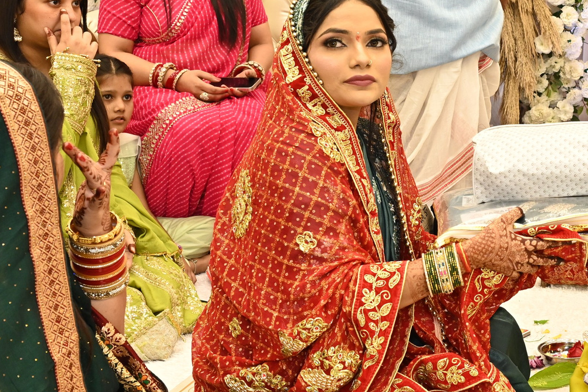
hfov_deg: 27.9
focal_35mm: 69
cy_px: 163
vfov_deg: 19.7
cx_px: 557
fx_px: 1127
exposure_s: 1/160
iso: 800
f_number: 5.6
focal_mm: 27
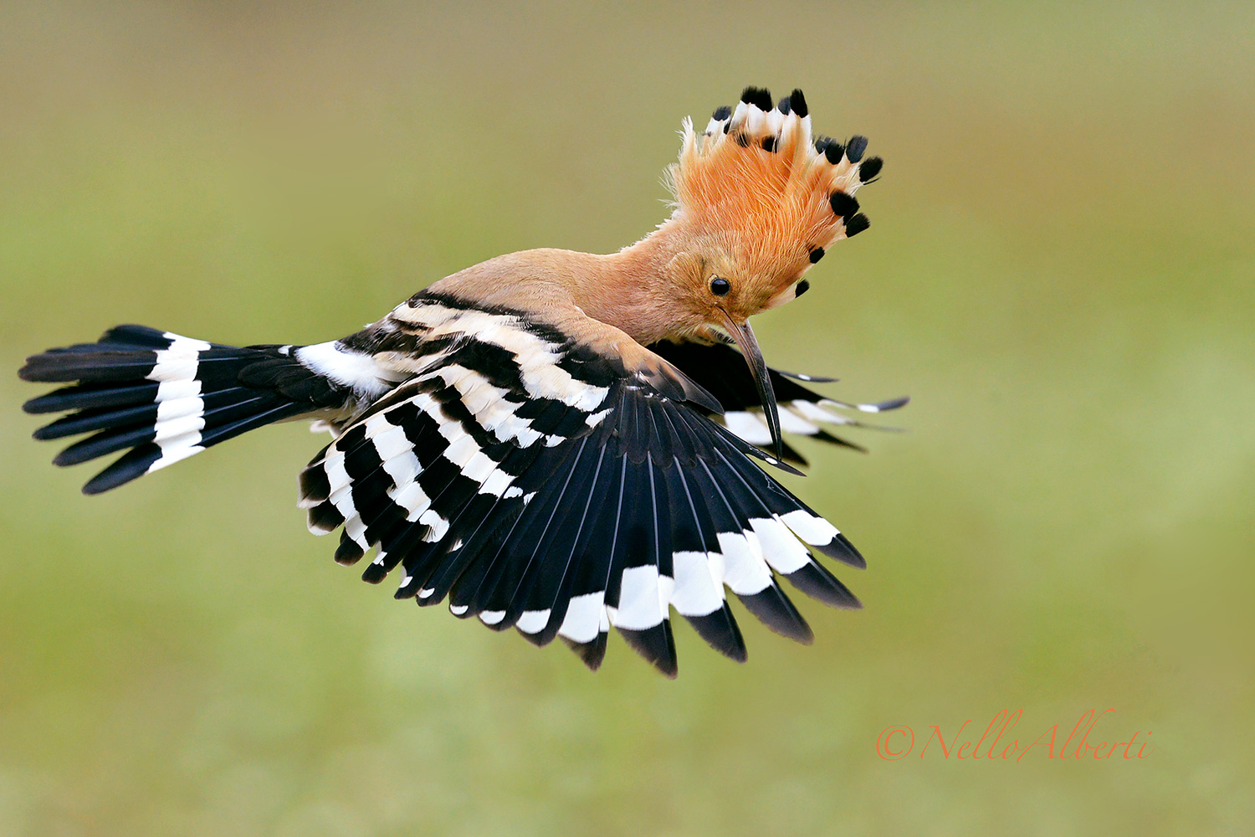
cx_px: 628
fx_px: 17429
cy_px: 418
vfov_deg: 2.7
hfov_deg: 4.1
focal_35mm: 500
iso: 1250
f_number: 8
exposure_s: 1/2500
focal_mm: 500
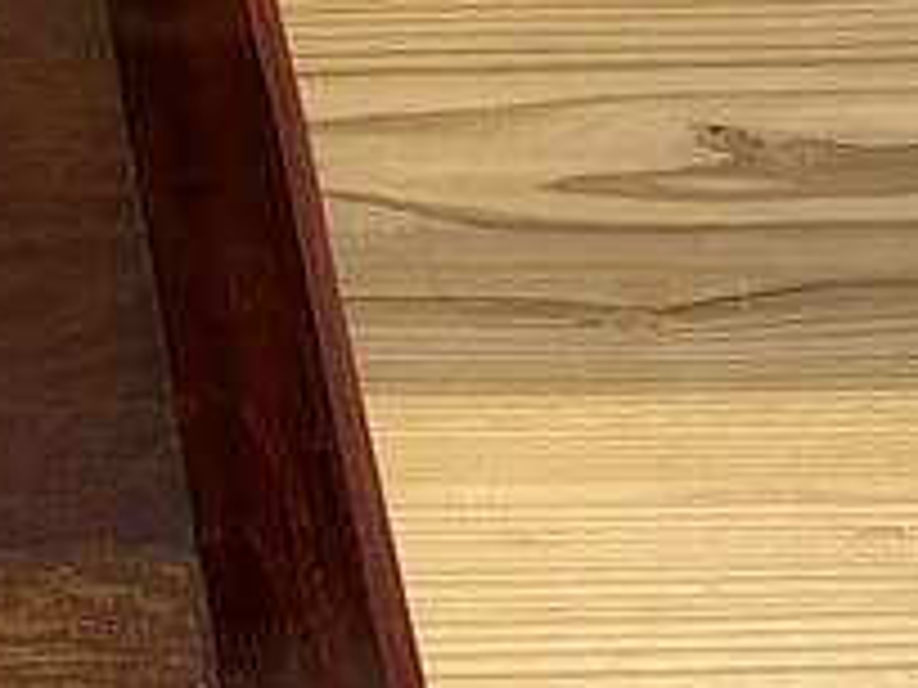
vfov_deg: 9.4
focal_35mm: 153
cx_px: -459
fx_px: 4057
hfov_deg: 12.3
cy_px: -364
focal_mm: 5.7
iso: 250
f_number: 1.5
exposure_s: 1/60
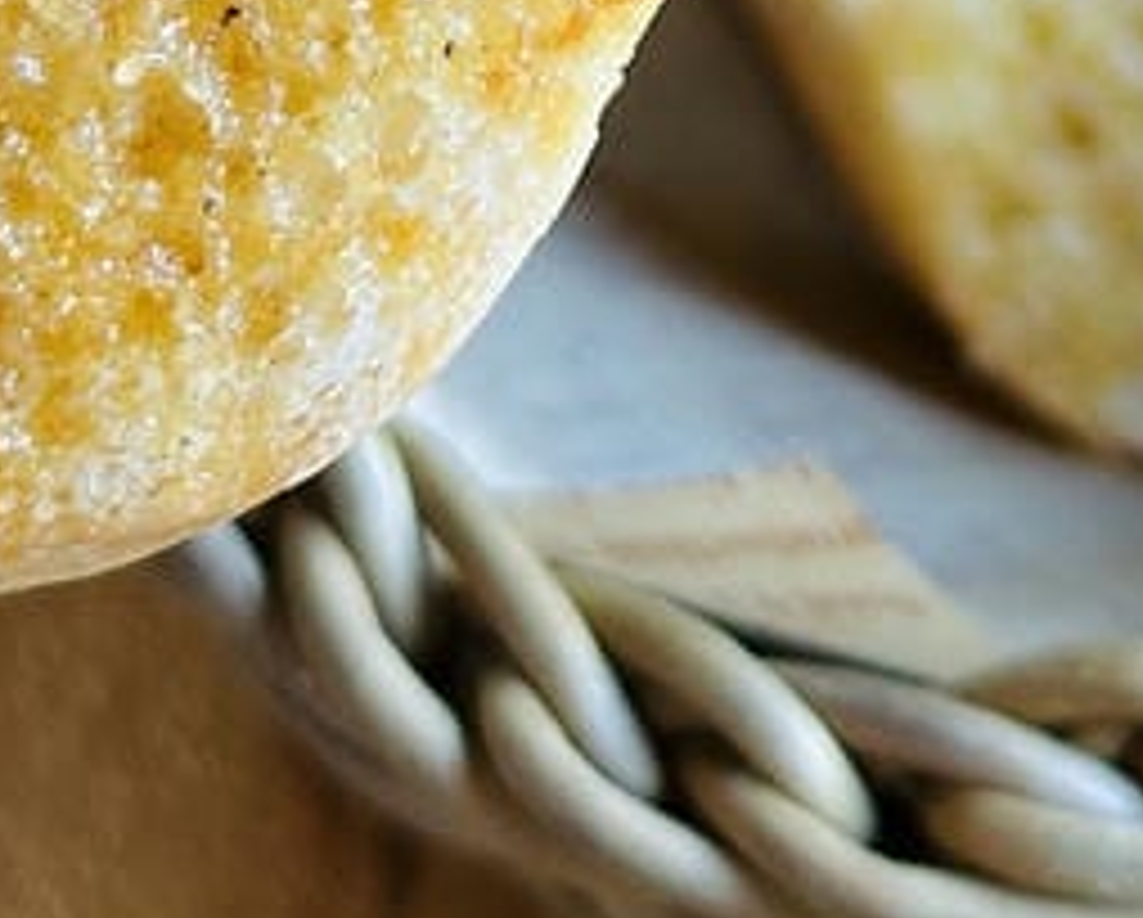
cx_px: 990
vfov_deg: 6.8
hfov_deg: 8.7
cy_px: -814
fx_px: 7488
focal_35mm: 221
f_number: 1.78
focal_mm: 6.86
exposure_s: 1/60
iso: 64
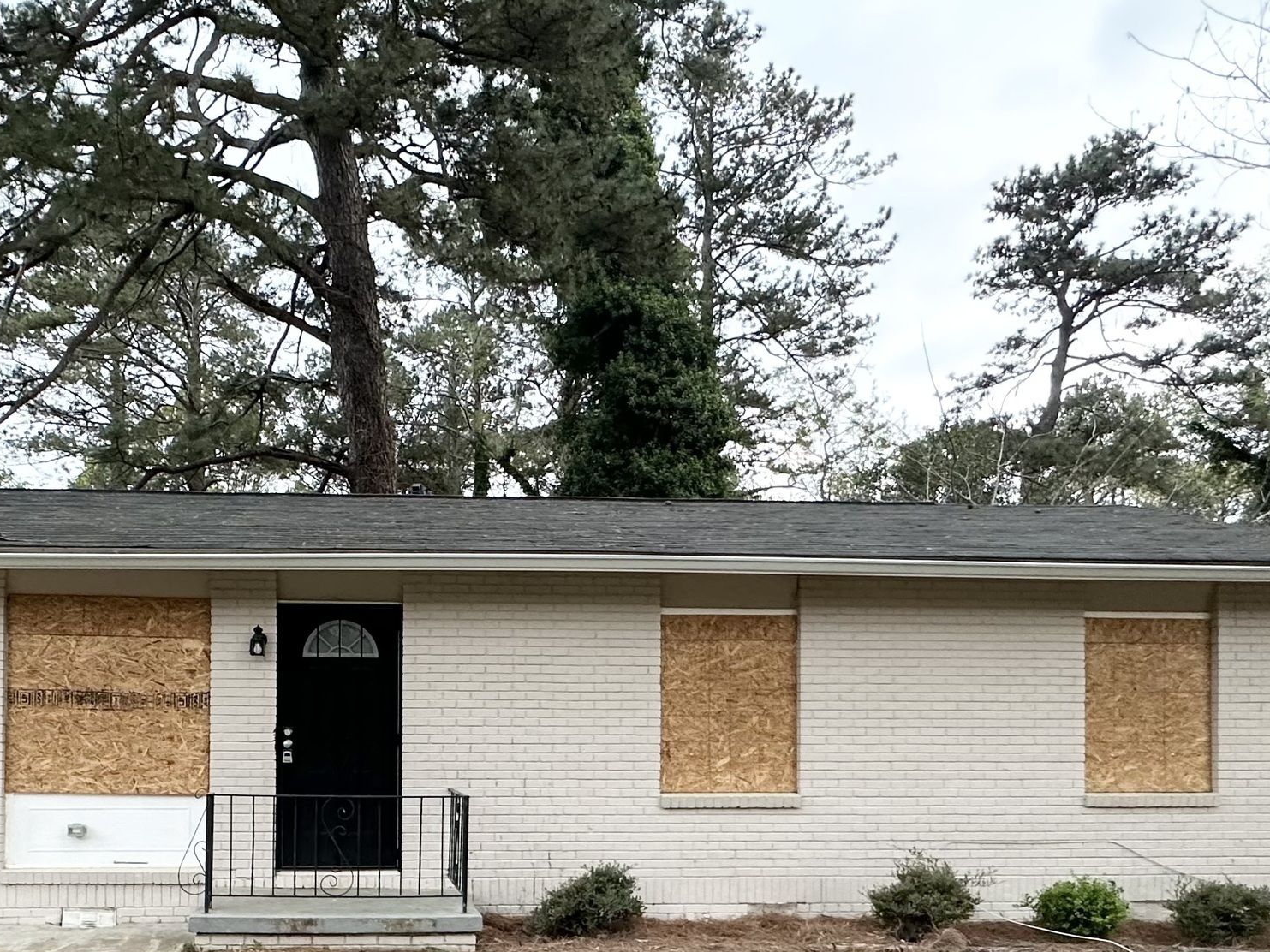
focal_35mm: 29
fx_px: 1064
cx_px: 414
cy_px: 740
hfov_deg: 60.1
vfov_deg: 46.1
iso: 320
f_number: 2.2
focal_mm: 2.22
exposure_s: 1/86
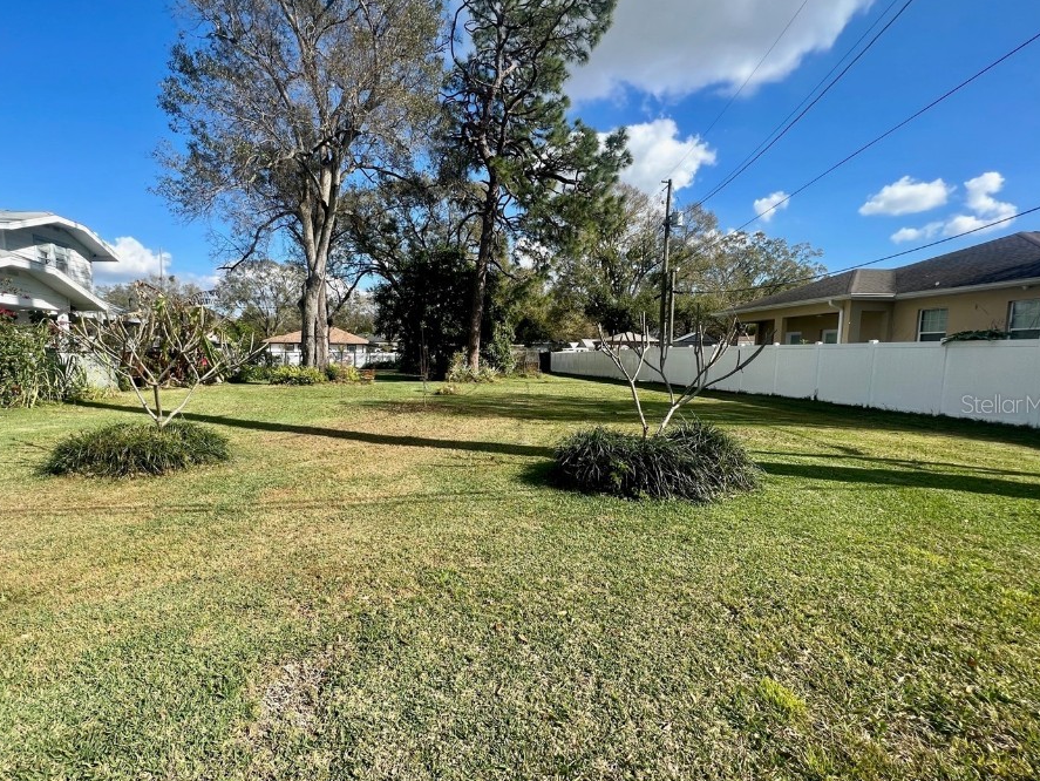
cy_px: 403
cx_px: 471
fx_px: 451
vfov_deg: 81.8
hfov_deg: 97.9
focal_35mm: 15
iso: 32
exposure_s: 1/968
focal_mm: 1.57
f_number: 1.8
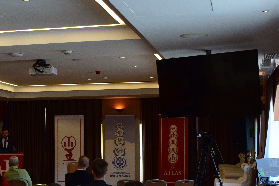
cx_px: 43
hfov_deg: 29.6
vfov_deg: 20.4
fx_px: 511
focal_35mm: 66
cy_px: 140
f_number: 5.6
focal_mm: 18
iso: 800
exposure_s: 1/125
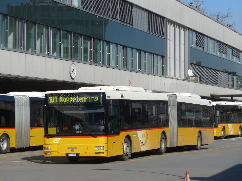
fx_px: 867
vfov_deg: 12.0
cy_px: 90
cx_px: 121
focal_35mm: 124
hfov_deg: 15.9
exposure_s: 1/640
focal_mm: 24.3
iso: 80
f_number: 5.2
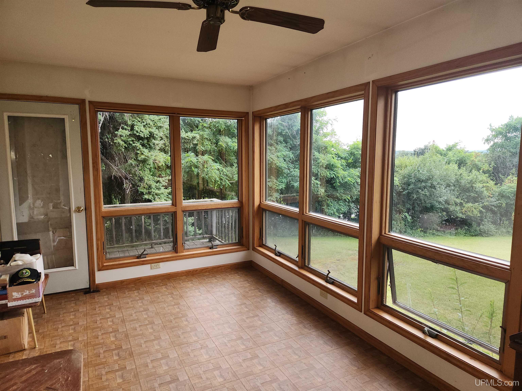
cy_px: 196
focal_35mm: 23
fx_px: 347
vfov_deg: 58.9
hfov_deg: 73.9
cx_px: 261
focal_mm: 5.4
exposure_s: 1/60
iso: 80
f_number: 1.8
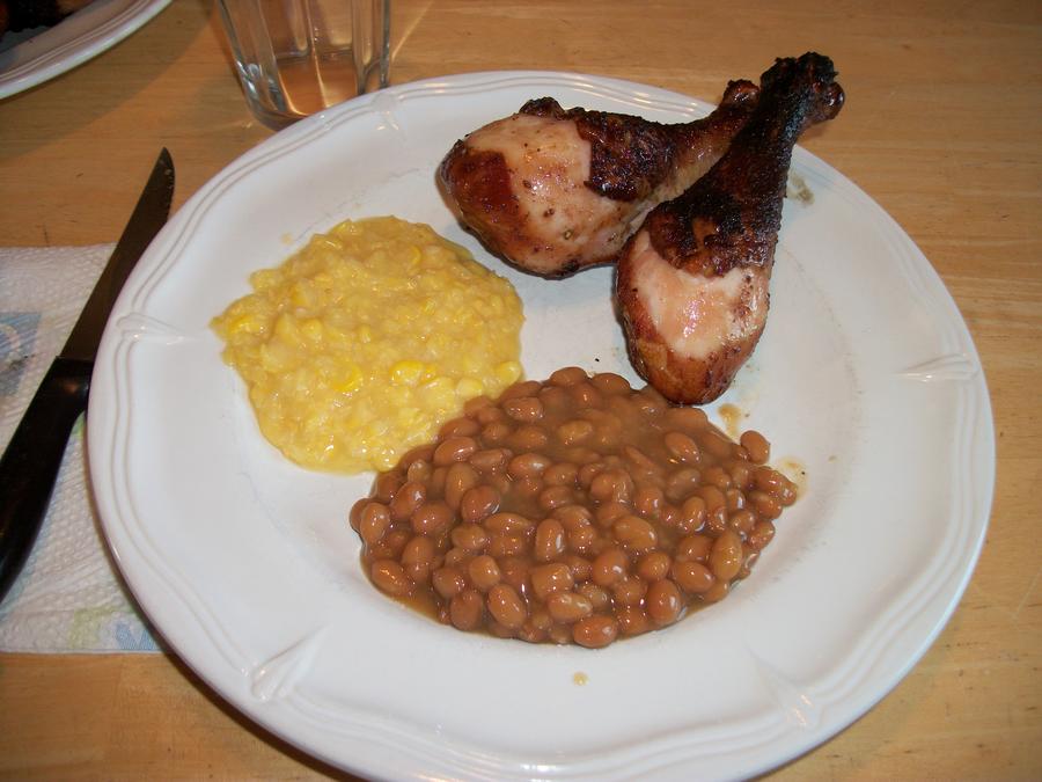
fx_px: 963
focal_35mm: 32
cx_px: 521
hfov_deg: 56.8
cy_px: 391
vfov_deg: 44.2
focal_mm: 5.7
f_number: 2.9
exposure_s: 1/30
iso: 80
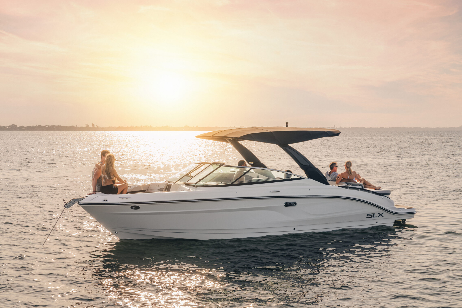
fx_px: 693
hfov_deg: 36.9
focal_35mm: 54
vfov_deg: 25.1
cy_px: 154
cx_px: 231
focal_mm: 54
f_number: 6.3
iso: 200
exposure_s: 1/800
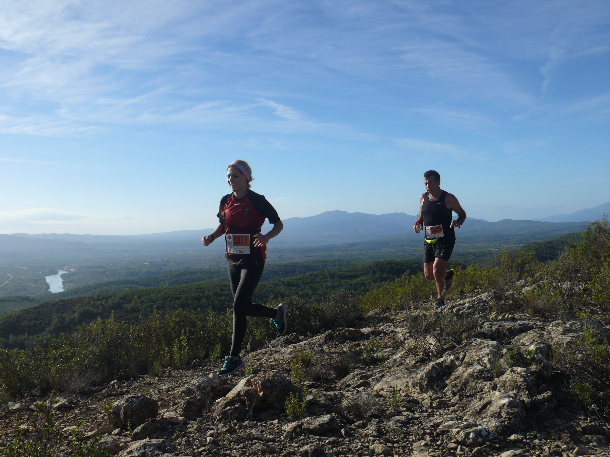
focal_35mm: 35
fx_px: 617
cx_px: 305
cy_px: 228
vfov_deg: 40.7
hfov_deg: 52.6
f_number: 5.6
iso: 100
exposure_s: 1/250
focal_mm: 7.4
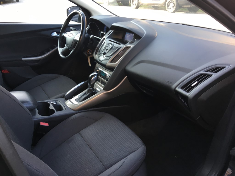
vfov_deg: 48.2
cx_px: 118
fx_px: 197
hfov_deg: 61.7
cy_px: 88
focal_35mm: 29
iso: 25
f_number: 2.2
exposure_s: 1/30
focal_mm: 4.15
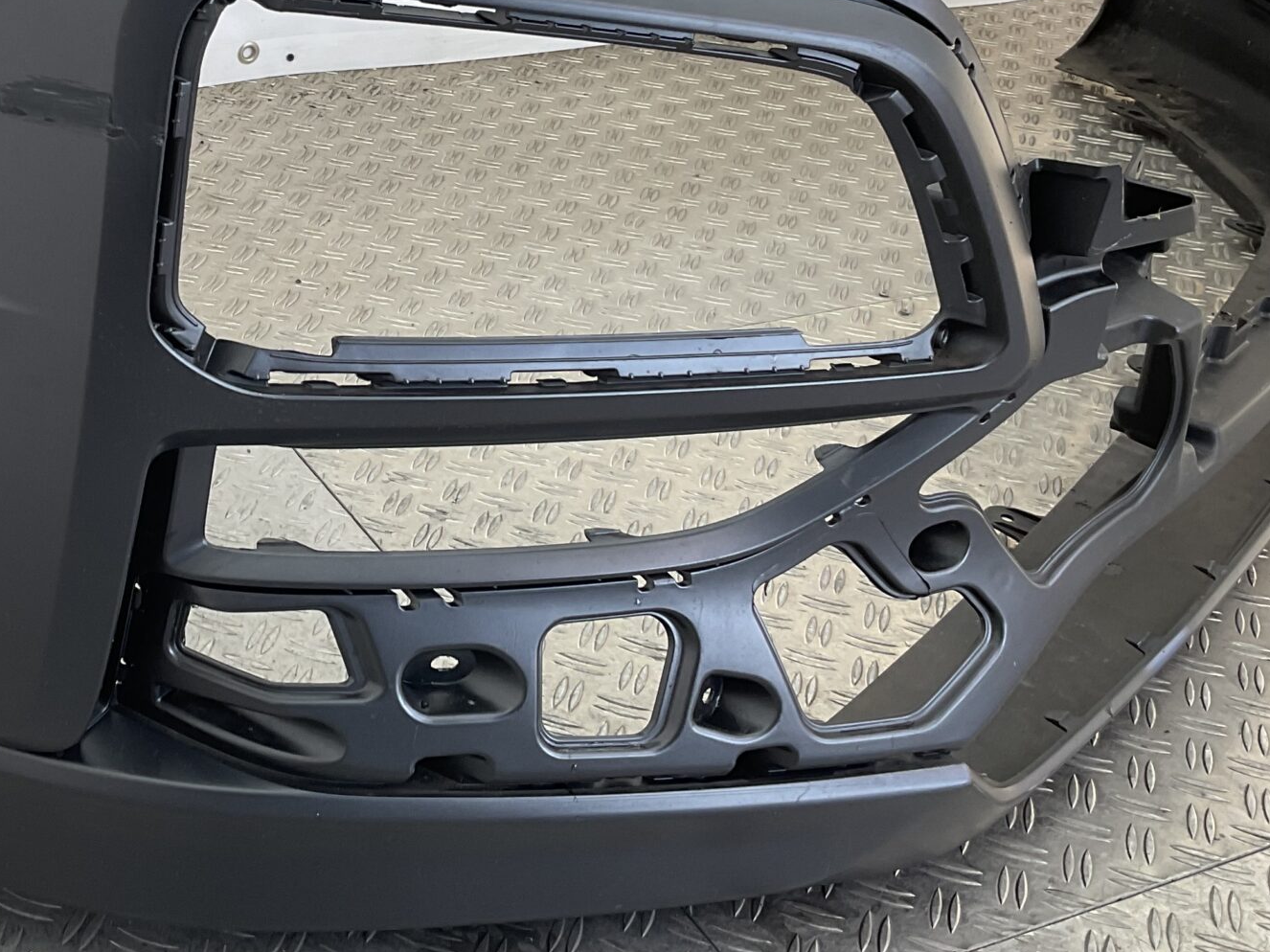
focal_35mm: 56
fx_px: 2054
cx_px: 339
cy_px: 219
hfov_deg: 33.8
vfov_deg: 25.7
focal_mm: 3
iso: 16
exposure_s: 1/126
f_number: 1.8
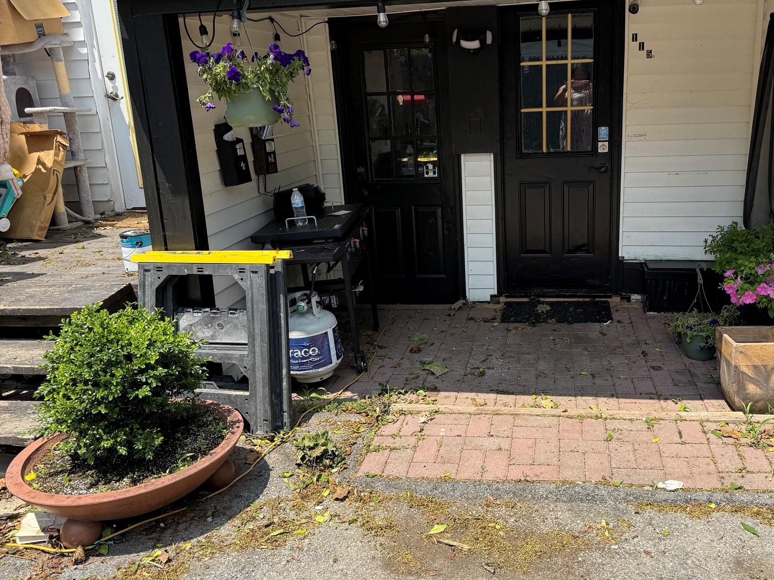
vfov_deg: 45.4
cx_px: 469
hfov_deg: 57.8
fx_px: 693
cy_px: 267
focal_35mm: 31
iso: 80
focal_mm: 6.76
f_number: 1.78
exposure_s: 1/1727
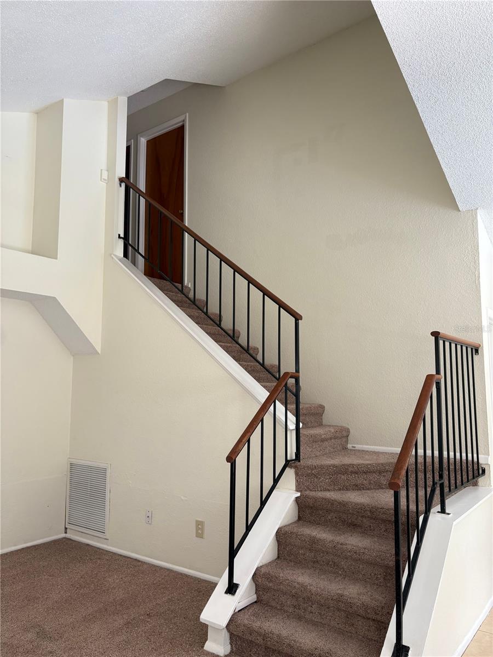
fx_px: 494
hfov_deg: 53.1
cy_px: 328
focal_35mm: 26
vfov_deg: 67.3
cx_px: 246
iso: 100
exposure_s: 1/121
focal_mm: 5.96
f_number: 1.6
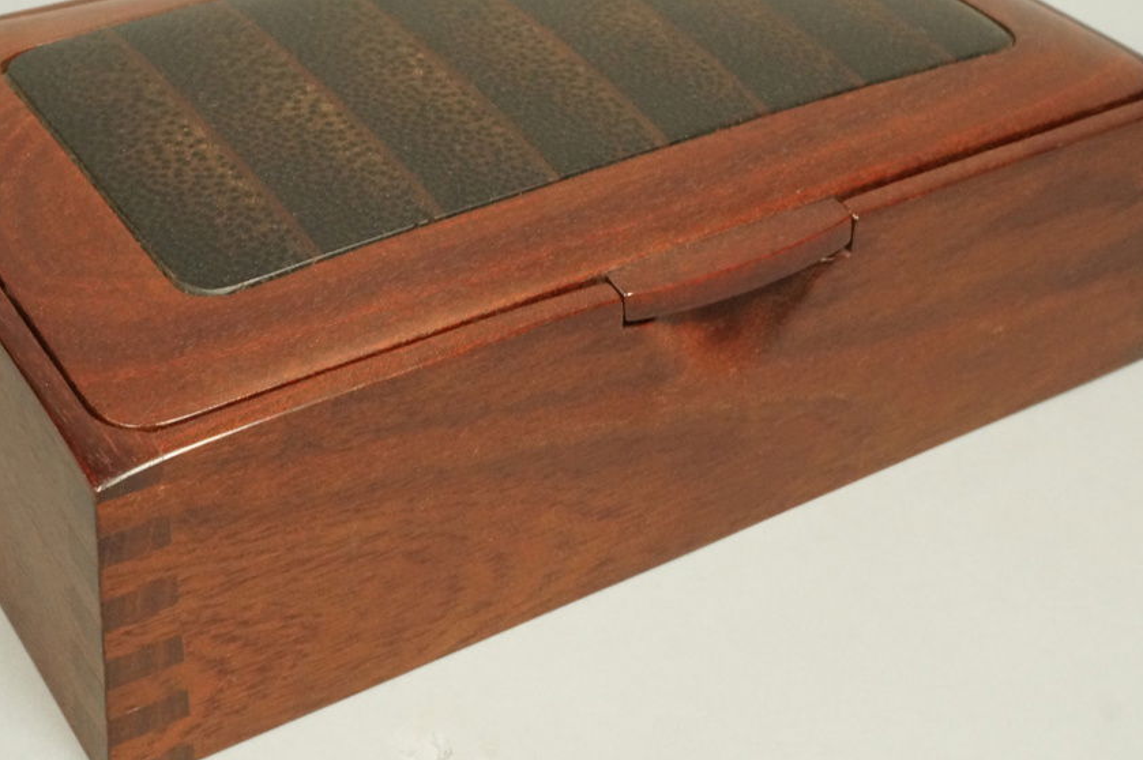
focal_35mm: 59
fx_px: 1872
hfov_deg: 33.9
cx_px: 508
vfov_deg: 22.9
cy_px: 322
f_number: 10
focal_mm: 30
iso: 3200
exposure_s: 1/40
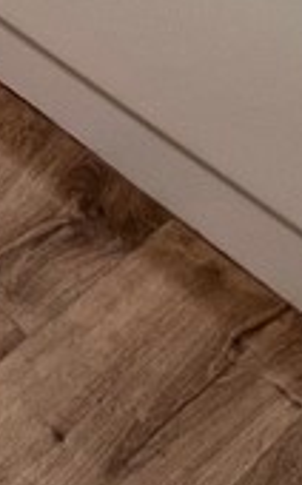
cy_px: -106
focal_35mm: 83
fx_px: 1095
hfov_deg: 12.1
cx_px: -453
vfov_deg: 22.8
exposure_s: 1/120
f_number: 1.8
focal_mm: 1.57
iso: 125
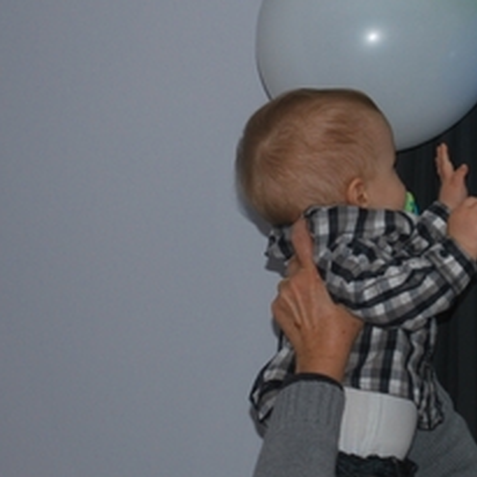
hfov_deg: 10.2
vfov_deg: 10.2
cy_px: 110
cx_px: 317
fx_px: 2666
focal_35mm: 171
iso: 200
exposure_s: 1/60
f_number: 5.3
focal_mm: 46
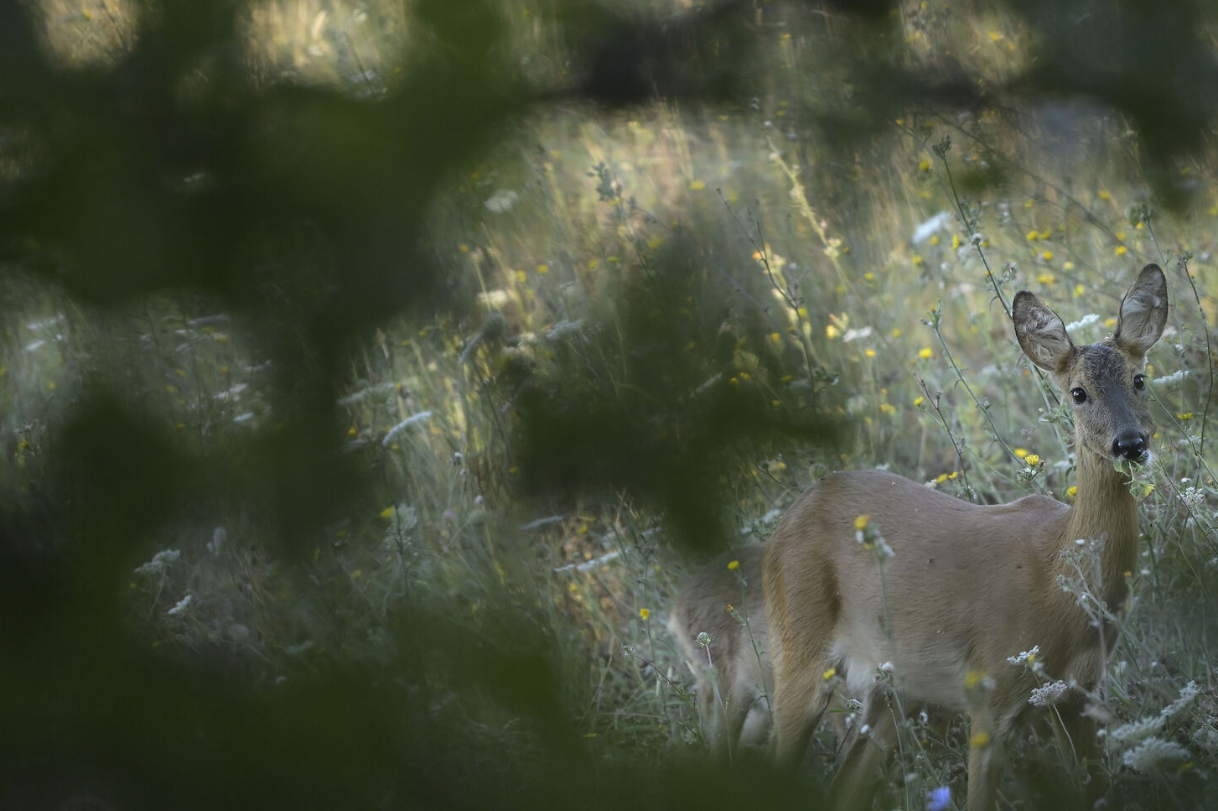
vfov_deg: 2.5
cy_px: 608
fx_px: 18428
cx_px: 935
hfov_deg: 3.8
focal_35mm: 545
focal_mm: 330
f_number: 5.6
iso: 1400
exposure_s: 1/500
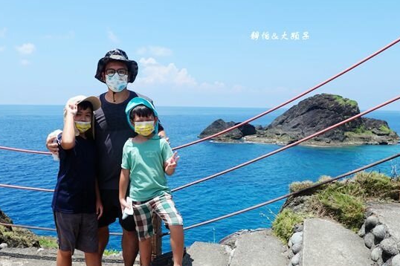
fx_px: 322
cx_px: 162
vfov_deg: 44.9
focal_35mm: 29
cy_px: 128
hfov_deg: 63.2
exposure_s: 1/400
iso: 125
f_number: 5.6
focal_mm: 9
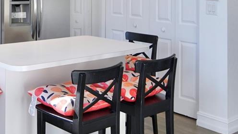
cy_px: 78
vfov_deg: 22.2
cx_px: 61
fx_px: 341
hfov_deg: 37.6
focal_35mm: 54
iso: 500
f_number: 4
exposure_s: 1/160
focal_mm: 16
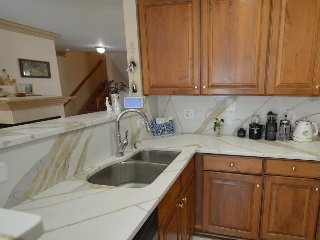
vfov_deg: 63.4
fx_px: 194
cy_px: 127
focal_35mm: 21
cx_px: 203
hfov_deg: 77.3
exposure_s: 1/60
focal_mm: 10
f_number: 4
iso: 400
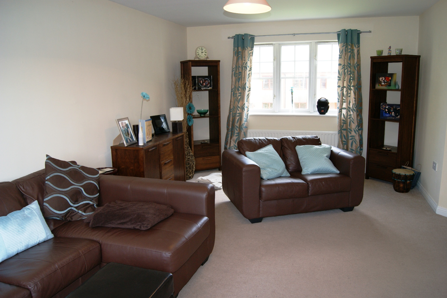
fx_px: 335
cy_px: 149
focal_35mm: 27
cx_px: 224
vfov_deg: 47.9
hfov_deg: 67.4
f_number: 4.5
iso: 200
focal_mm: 18
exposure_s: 1/60
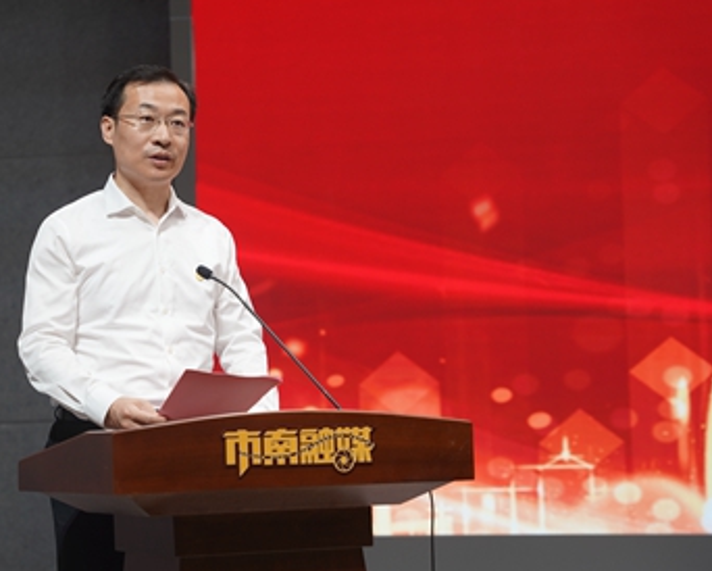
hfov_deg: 19.9
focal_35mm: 96
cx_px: 221
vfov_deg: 16.0
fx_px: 2024
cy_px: 320
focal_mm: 70
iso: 160
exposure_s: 1/80
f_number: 3.2
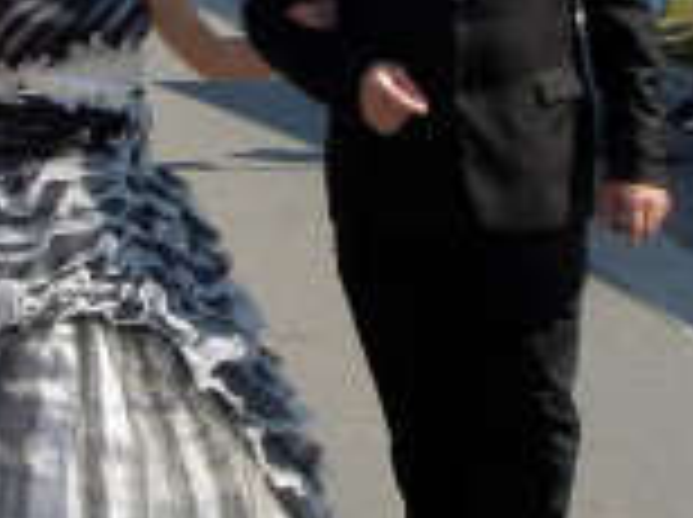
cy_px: 86
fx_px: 2499
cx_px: 270
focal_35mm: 125
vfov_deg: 11.8
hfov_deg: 15.8
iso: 70
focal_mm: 6.2
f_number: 5
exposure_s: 1/240
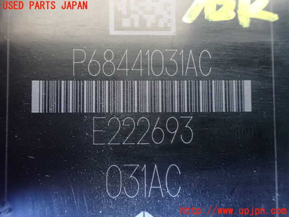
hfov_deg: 60.0
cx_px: 144
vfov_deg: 46.8
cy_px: 108
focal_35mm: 30
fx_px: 250
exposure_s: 1/20
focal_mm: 5.4
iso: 1600
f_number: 2.3
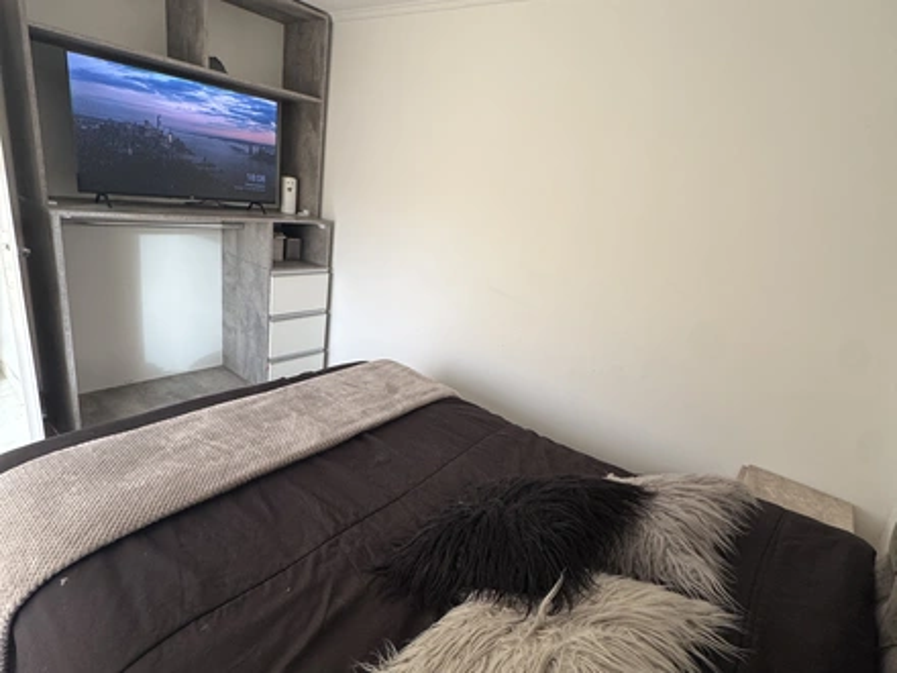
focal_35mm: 14
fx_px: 363
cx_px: 448
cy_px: 336
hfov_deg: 102.1
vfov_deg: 85.7
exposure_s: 1/99
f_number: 2.2
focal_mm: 2.22
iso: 250
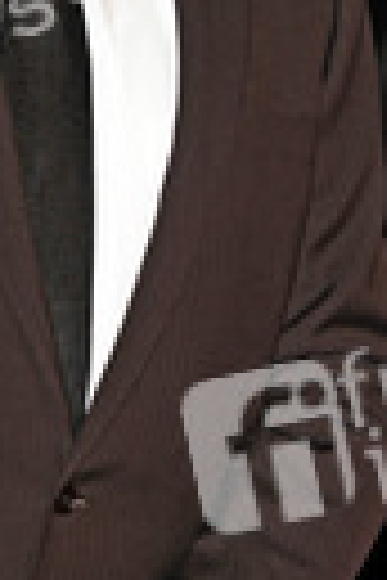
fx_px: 7845
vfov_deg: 4.2
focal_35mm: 487
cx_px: 7
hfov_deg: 2.8
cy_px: 202
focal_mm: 105
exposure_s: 1/200
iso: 320
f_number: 4.5
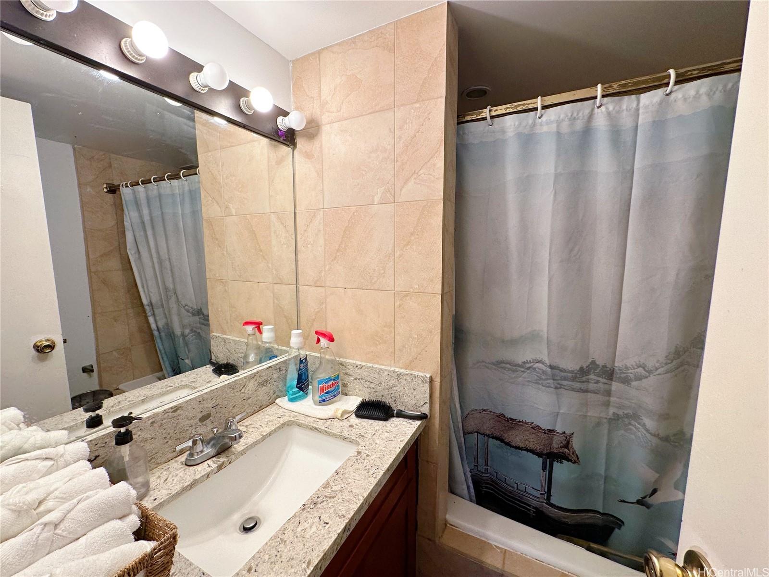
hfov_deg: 102.1
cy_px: 288
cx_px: 384
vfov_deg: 85.7
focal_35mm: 14
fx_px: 311
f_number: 2.2
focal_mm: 2.22
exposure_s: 1/120
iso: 125
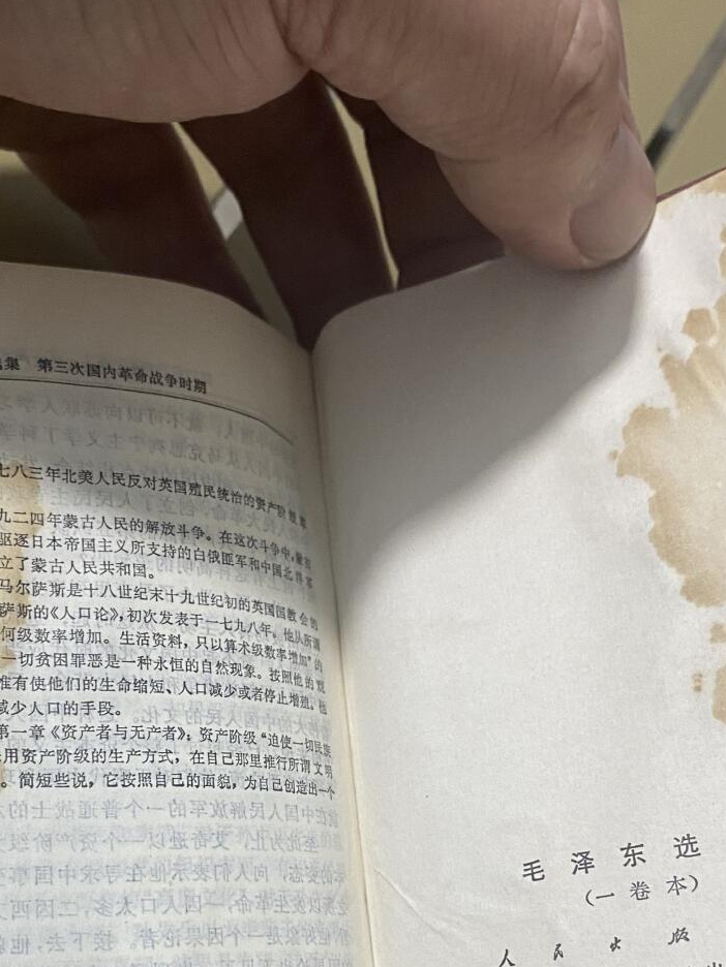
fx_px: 1398
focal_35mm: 50
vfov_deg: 36.6
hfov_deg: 29.0
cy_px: 805
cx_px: 285
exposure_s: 1/50
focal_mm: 4.25
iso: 125
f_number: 1.8
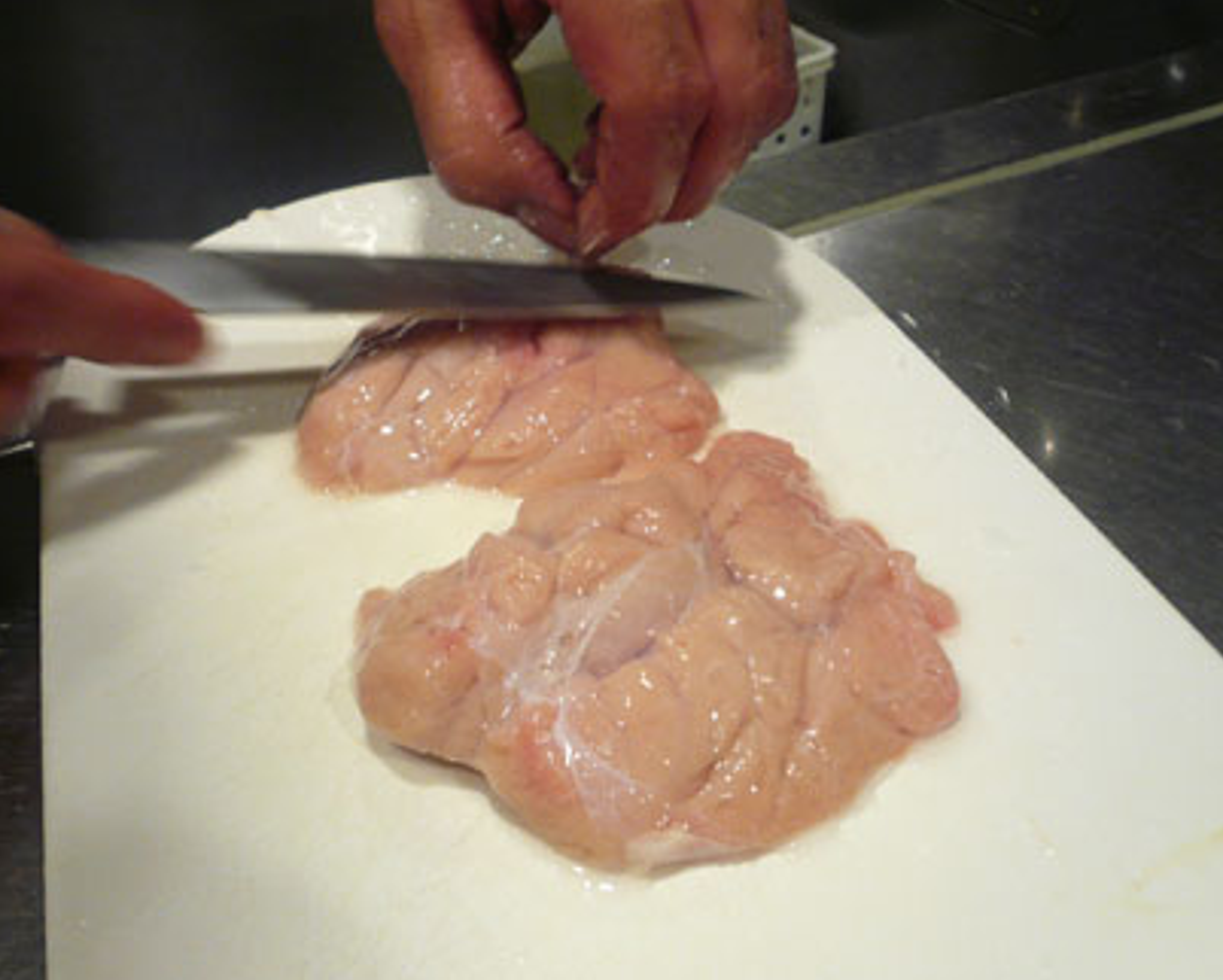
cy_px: 488
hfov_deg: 52.7
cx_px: 529
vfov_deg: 43.4
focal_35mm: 34
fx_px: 1231
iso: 200
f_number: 2.8
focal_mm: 4.6
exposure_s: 1/13
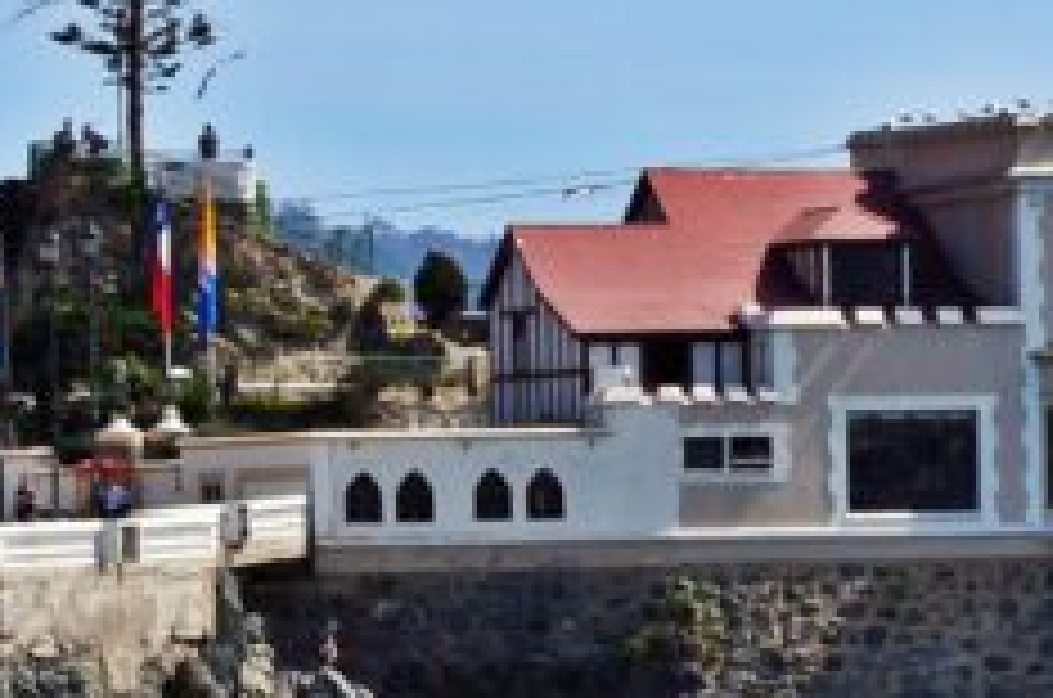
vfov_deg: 6.0
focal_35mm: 228
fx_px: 6655
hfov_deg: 8.9
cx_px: 1264
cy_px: 311
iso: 100
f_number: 13
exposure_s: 1/160
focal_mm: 55
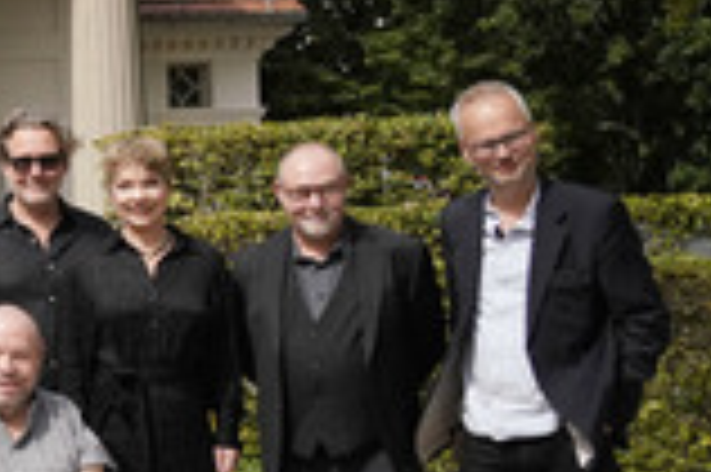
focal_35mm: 94
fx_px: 1855
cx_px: -286
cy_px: 256
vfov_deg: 14.5
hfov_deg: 19.5
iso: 2500
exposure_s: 1/8000
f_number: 5.6
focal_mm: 33
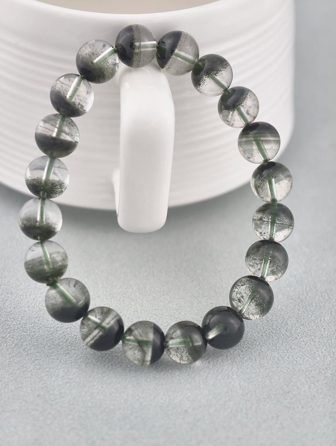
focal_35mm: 85
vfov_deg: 23.0
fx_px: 1097
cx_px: 168
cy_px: 223
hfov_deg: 17.4
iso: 125
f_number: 2.67
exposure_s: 1/160
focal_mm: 22.48
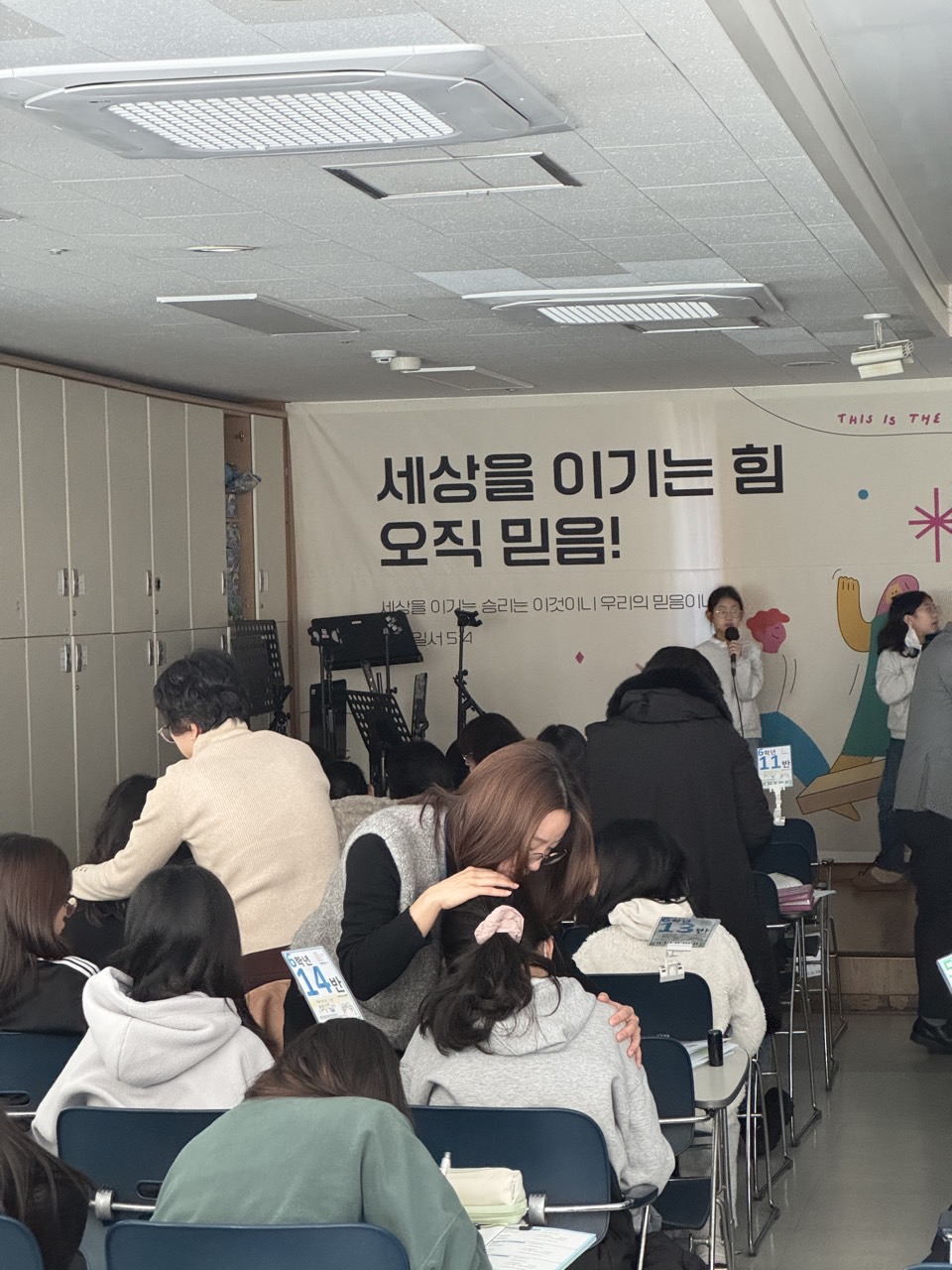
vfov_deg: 25.3
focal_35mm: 77
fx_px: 2824
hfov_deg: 19.1
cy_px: 635
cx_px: 476
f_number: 2.8
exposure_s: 1/60
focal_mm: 9
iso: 640
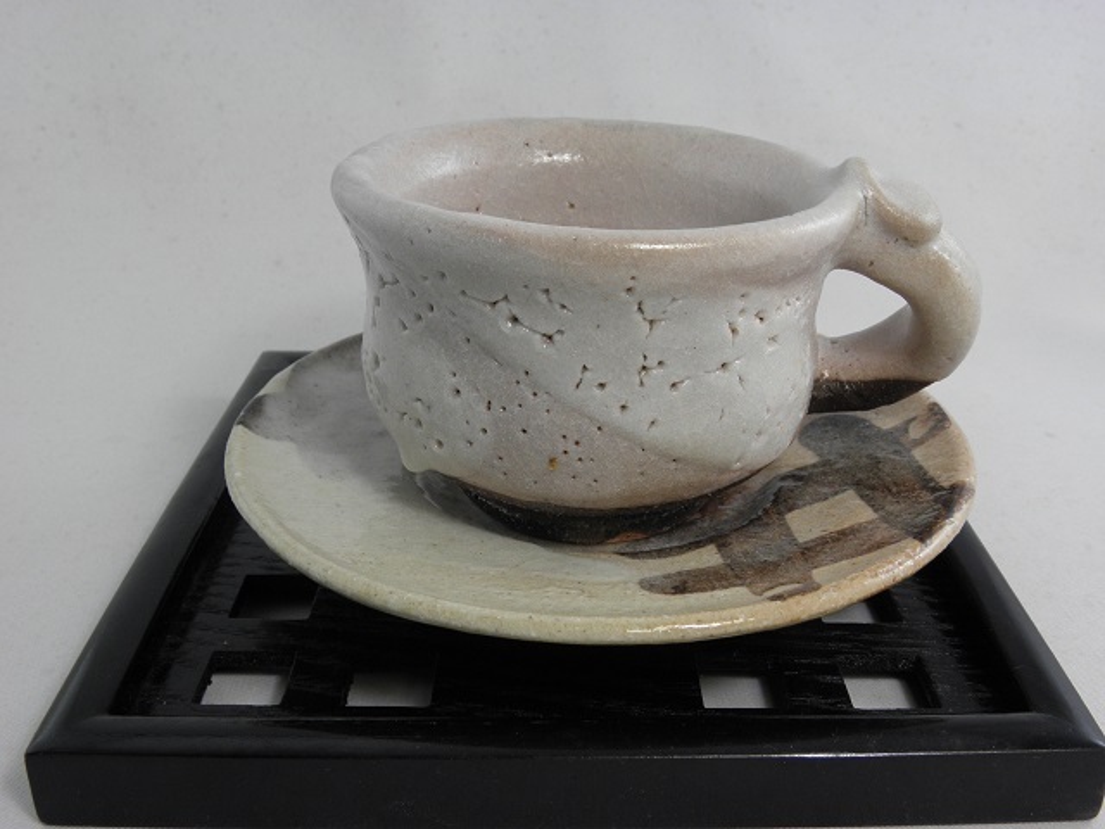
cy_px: 414
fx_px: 1181
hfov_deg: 50.1
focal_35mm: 37
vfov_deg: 38.7
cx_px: 552
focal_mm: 6.64
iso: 125
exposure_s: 1/20
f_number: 4.5
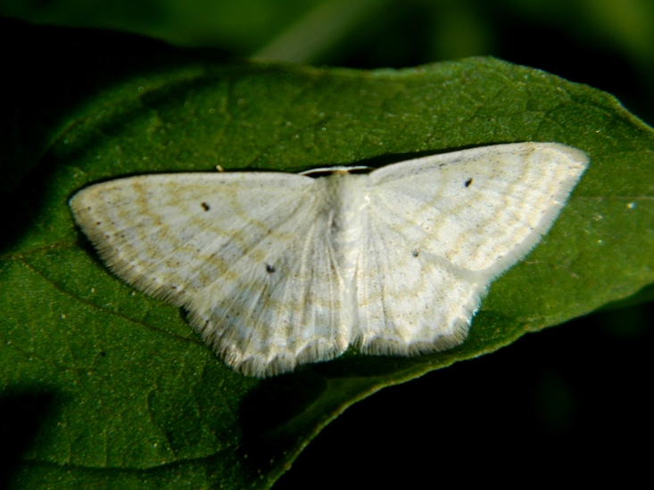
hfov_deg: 19.1
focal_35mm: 103
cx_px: 327
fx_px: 1946
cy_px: 245
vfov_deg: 14.4
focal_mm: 18.6
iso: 80
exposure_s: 1/160
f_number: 12.6
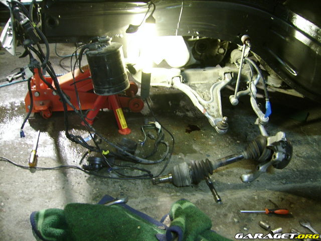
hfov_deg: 52.6
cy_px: 120
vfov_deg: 40.7
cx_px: 160
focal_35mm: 35
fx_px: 325
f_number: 2.8
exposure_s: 1
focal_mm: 5.95
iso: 100
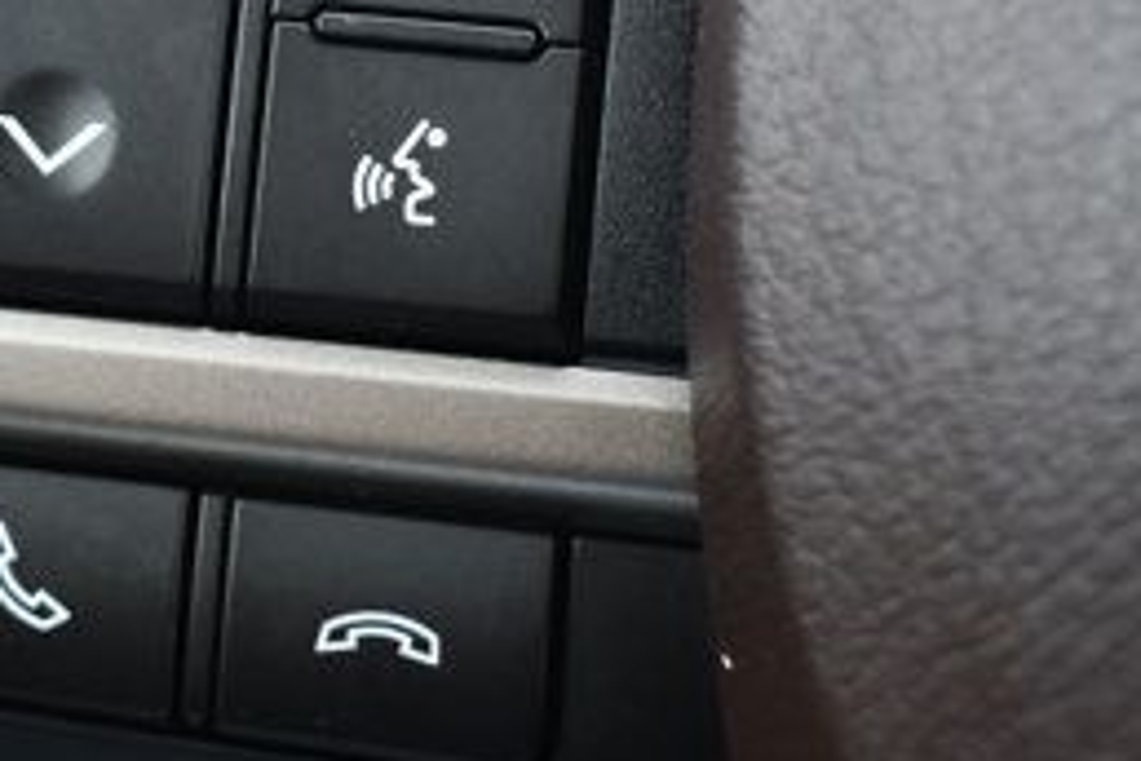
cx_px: 172
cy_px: 166
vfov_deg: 8.8
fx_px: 4944
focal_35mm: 156
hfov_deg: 13.1
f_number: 5
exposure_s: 1/250
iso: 640
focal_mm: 42
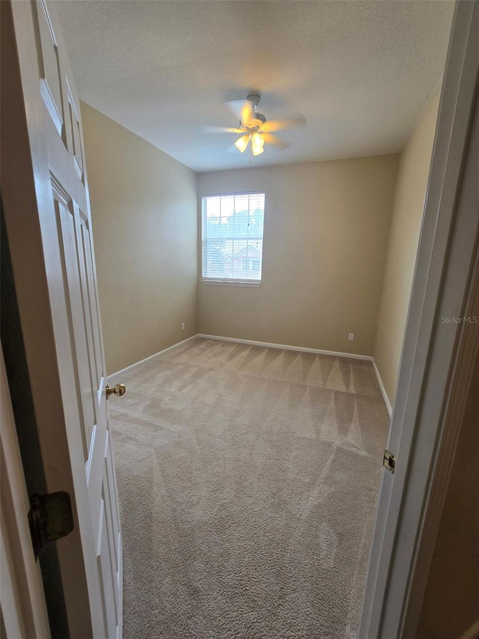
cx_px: 240
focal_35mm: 13
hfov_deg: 89.9
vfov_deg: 106.2
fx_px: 240
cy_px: 320
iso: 64
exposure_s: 1/60
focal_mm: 2.2
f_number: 2.2
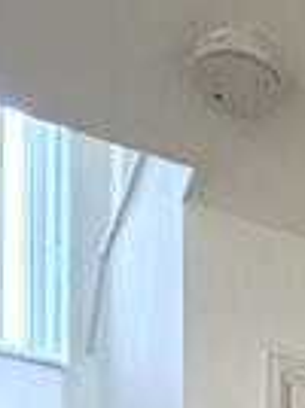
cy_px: 971
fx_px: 1261
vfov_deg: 13.5
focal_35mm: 107
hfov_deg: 12.7
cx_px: 525
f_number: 2.2
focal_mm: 2.22
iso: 160
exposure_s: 1/99
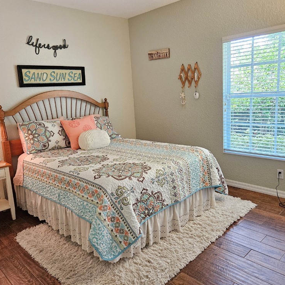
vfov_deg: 57.3
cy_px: 141
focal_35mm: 28
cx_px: 148
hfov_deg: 57.3
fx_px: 261
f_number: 1.8
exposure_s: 1/120
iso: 800
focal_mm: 5.4
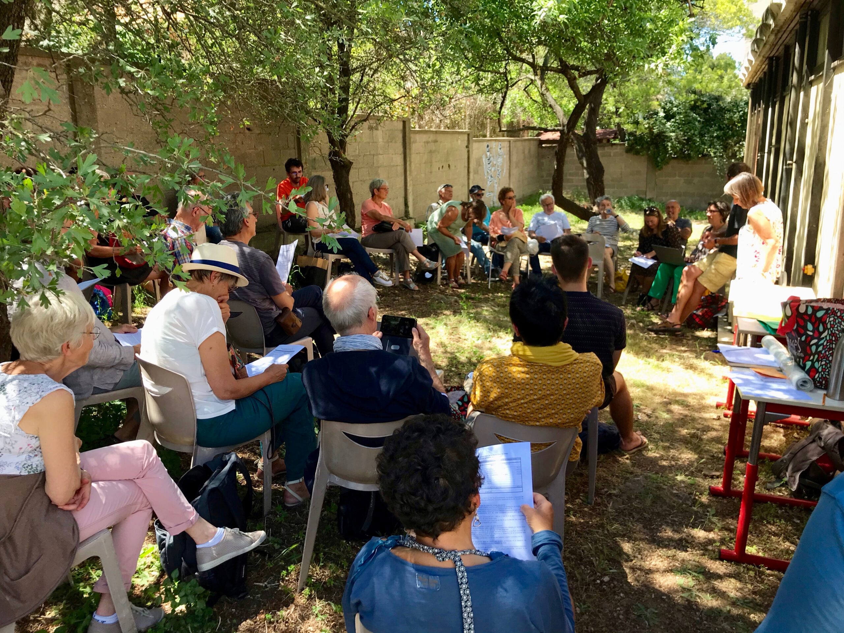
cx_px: 422
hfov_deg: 63.4
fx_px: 683
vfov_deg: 49.7
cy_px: 316
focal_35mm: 28
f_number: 1.8
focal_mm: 3.99
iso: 20
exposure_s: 1/291
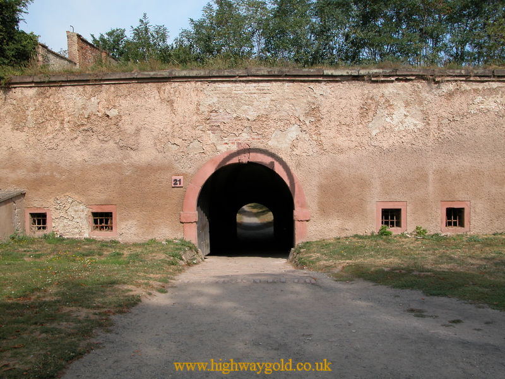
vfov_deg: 40.7
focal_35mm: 35
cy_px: 190
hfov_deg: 52.6
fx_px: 511
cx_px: 252
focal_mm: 8.9
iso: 100
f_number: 5.6
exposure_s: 1/353
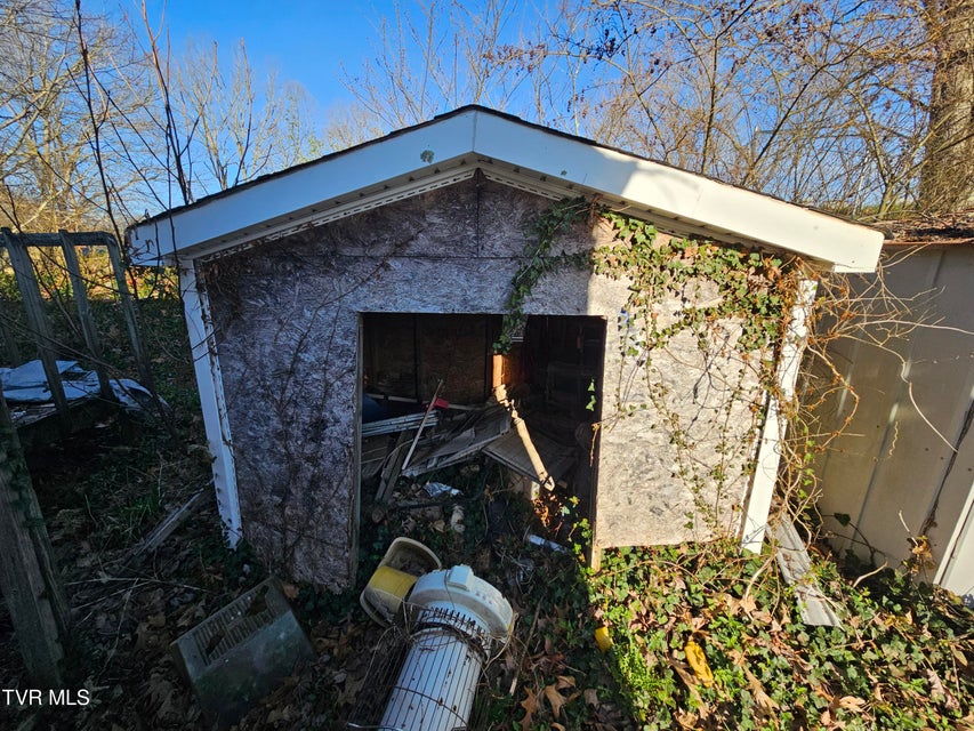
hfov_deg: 106.2
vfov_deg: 89.9
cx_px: 487
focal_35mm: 13
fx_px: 366
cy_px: 366
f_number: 2.2
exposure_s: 1/1041
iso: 50
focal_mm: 2.2
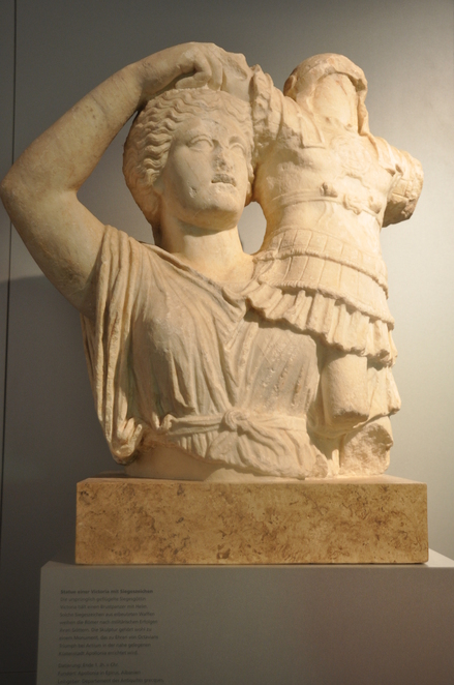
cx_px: 227
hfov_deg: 32.9
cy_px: 342
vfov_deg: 48.0
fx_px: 769
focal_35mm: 40
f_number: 4
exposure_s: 1/13
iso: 400
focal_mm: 27
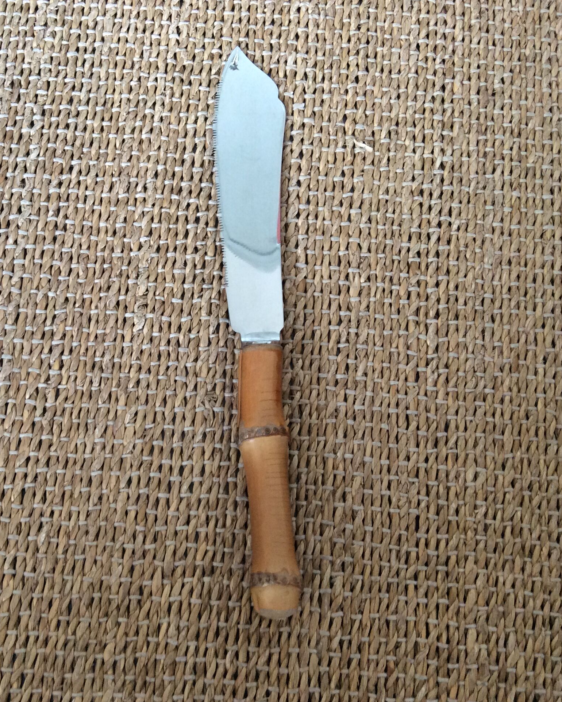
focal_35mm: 42
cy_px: 352
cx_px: 184
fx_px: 873
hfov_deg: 35.3
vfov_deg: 43.8
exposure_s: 1/25
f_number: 2.4
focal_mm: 3.3
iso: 125
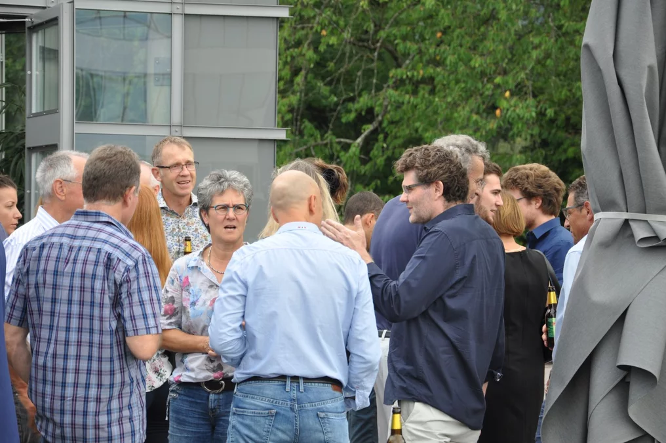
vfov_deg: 8.7
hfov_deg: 13.1
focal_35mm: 158
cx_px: 333
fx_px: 2910
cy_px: 222
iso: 250
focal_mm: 105
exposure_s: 1/125
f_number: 6.3
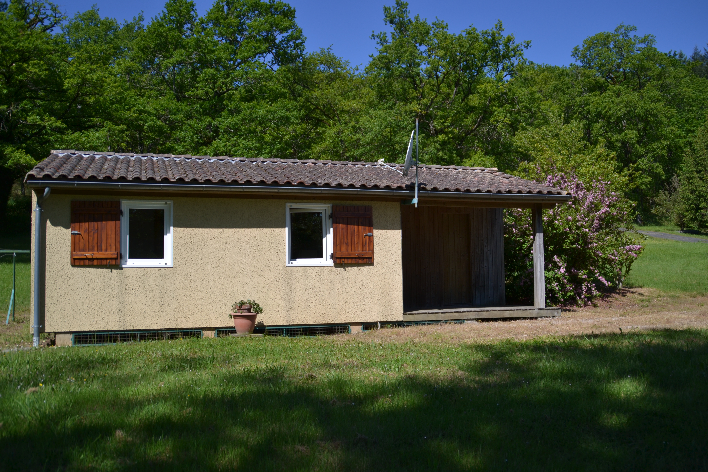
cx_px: 354
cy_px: 236
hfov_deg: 57.2
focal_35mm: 33
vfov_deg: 40.0
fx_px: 649
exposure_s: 1/1250
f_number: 3.5
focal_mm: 22
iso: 100
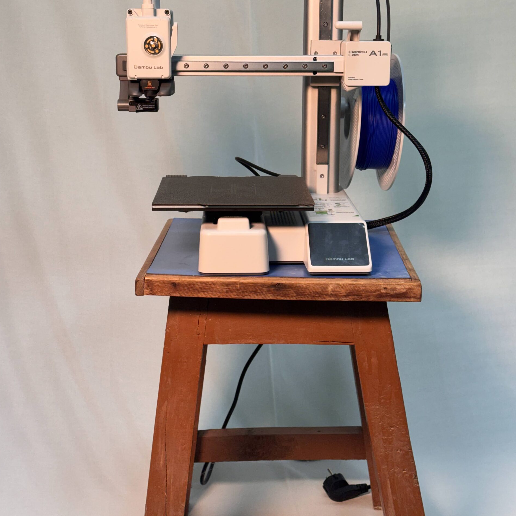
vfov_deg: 30.0
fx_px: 961
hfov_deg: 30.0
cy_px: 216
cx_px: 257
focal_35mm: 57
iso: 64
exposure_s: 1/100
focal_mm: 6.76
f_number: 1.78
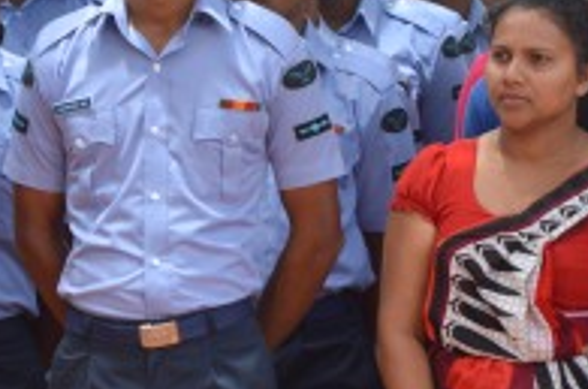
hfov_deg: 6.4
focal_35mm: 323
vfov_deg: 4.2
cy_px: 293
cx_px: 205
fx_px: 5263
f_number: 8
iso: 400
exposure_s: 1/100
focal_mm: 70
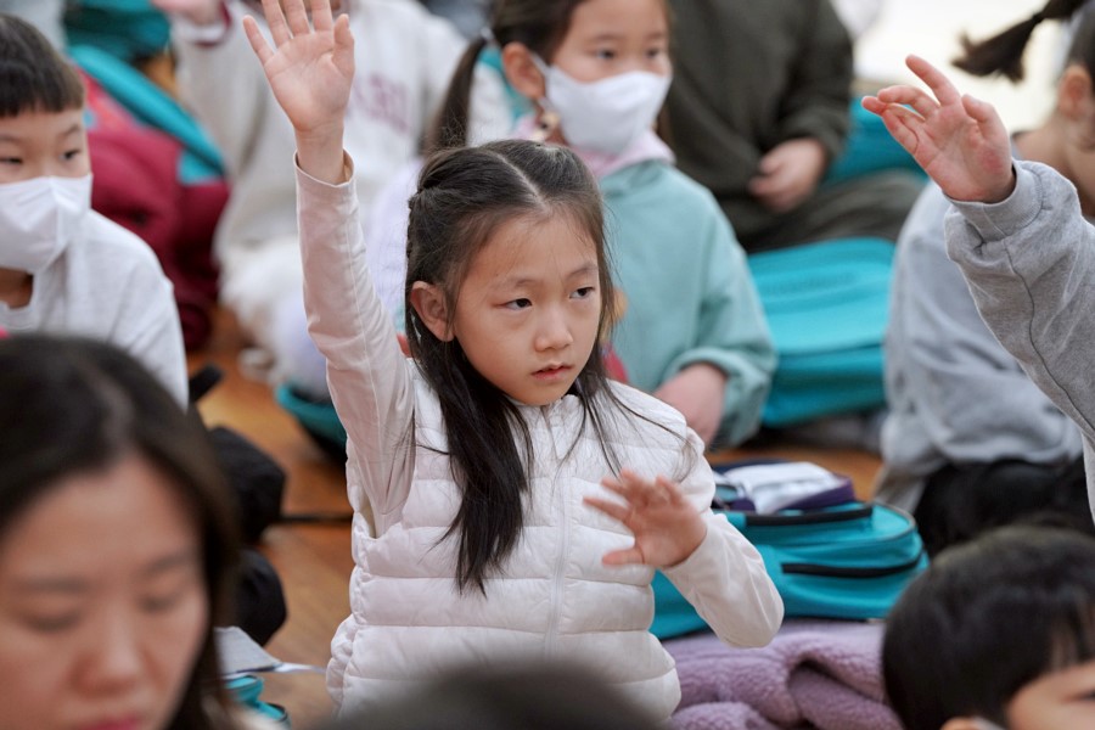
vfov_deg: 8.3
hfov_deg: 12.5
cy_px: 365
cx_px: 548
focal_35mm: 165
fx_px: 5018
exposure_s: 1/200
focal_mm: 165
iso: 2000
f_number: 4
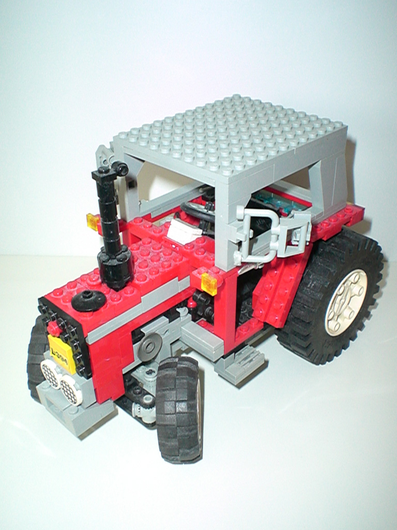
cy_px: 265
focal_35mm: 38
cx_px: 198
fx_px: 581
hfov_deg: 37.7
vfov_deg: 49.0
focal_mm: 6.3
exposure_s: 1/60
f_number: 4.4
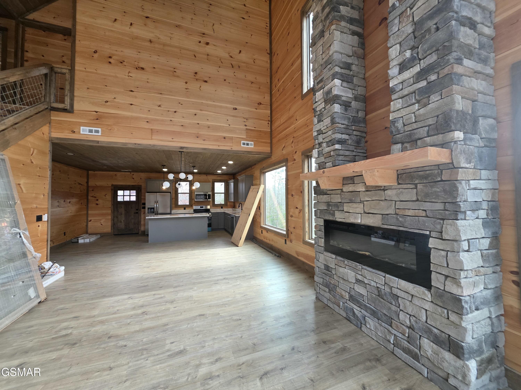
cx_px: 260
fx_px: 196
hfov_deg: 106.2
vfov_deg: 89.9
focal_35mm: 13
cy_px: 195
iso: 80
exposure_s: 1/120
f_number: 1.9
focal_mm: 2.2
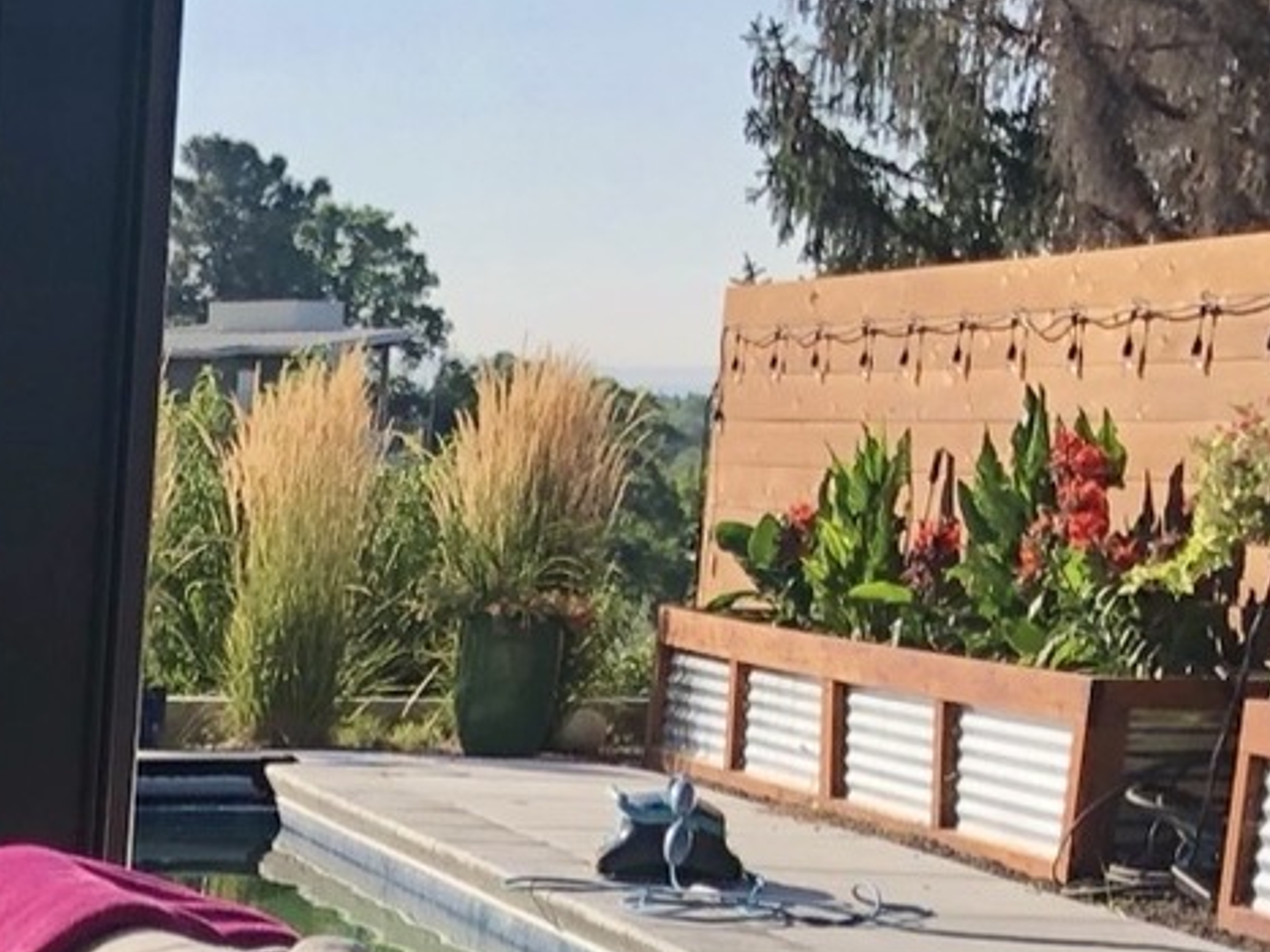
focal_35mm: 120
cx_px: -756
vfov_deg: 11.4
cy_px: 1720
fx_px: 4401
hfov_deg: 15.0
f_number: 1.8
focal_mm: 4
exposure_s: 1/1389
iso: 20
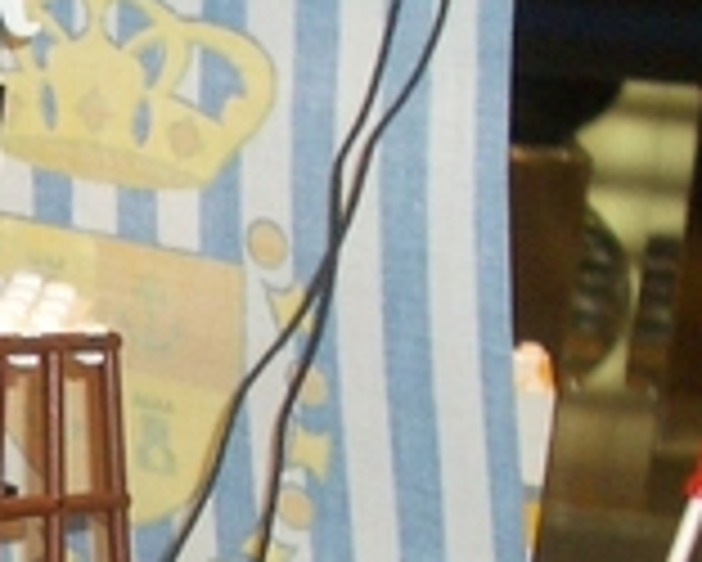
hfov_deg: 10.5
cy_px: 647
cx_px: -459
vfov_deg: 8.8
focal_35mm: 175
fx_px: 3638
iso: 100
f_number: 2.6
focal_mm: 5.8
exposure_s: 1/60
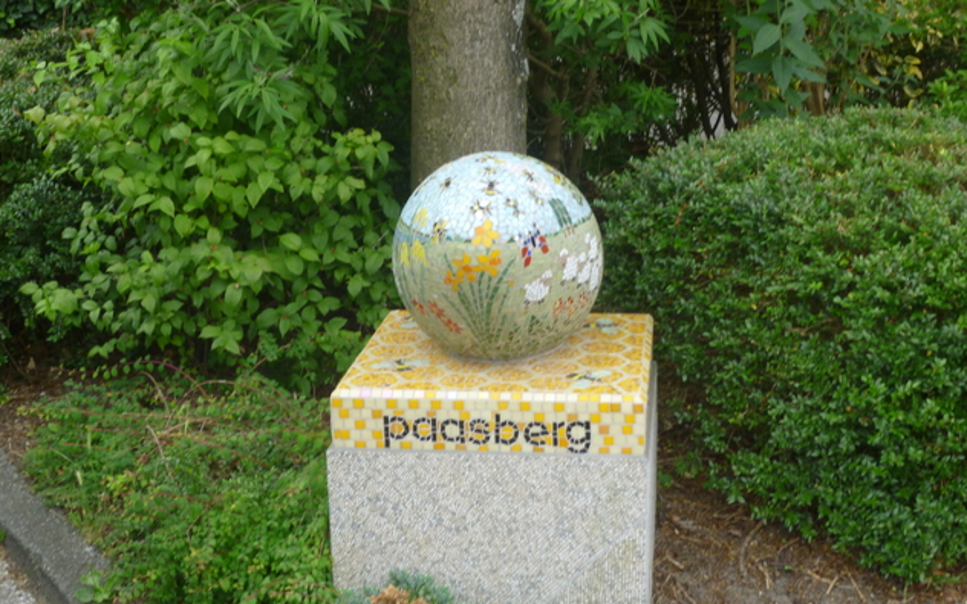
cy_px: 361
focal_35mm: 59
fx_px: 1555
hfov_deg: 34.5
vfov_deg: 22.0
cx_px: 488
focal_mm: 9.9
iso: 125
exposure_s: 1/60
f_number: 4.2
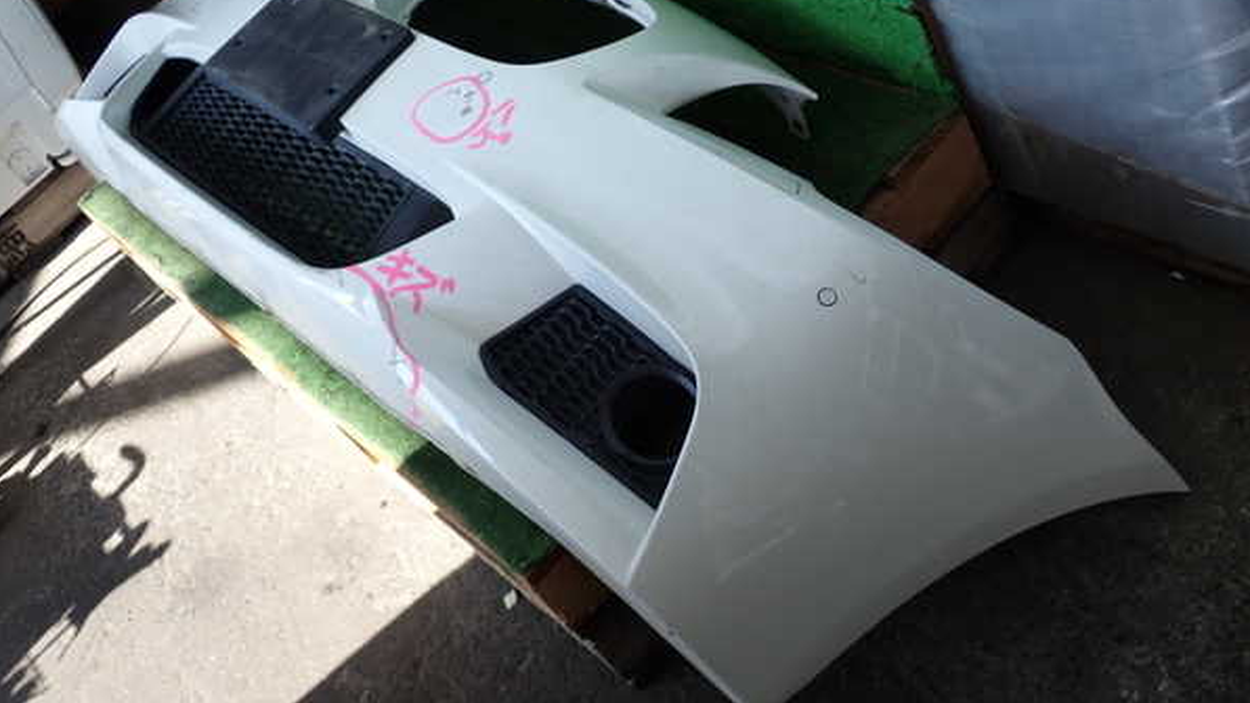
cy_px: 323
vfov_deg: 26.5
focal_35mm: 45
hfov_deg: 45.5
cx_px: 623
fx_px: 1491
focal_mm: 7.31
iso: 100
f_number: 2.8
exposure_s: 1/200
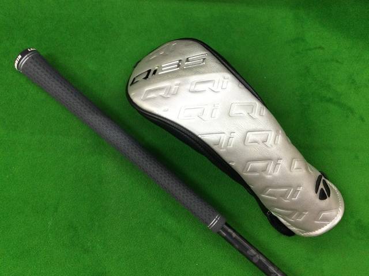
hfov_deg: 58.4
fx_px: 330
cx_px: 184
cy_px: 138
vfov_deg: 45.4
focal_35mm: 31
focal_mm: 3.3
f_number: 2.4
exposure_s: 1/30
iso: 64
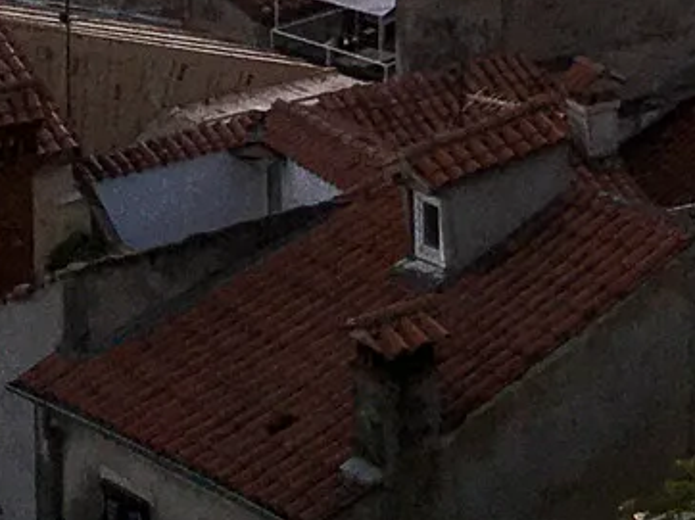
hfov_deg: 11.9
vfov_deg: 8.6
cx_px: 1242
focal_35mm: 154
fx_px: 3090
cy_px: -789
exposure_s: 1/350
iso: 25
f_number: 2.2
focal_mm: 4.15
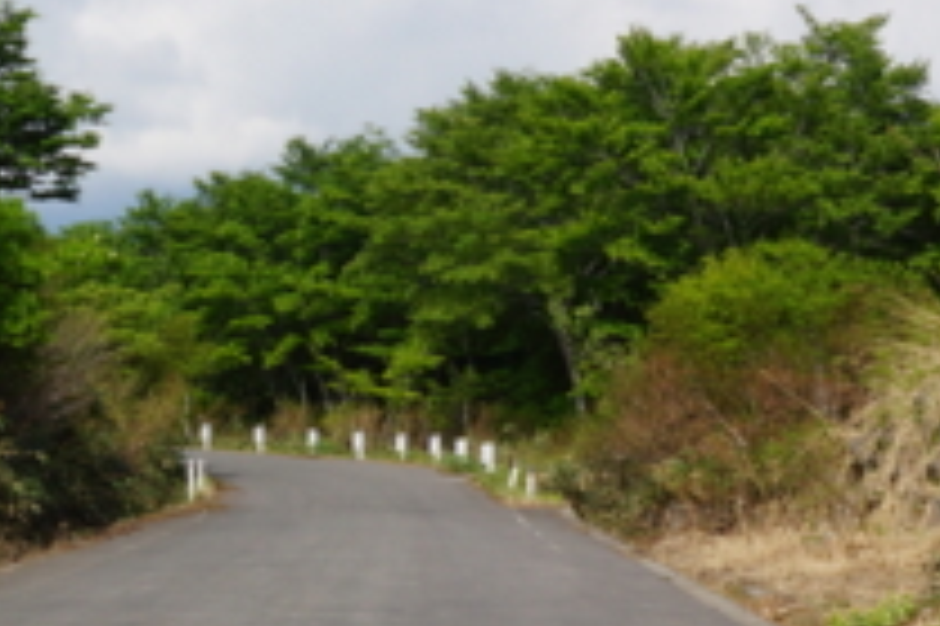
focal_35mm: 115
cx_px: -130
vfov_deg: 11.9
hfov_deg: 17.1
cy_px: 358
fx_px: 3000
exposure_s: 1/160
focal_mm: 20
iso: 100
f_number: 13
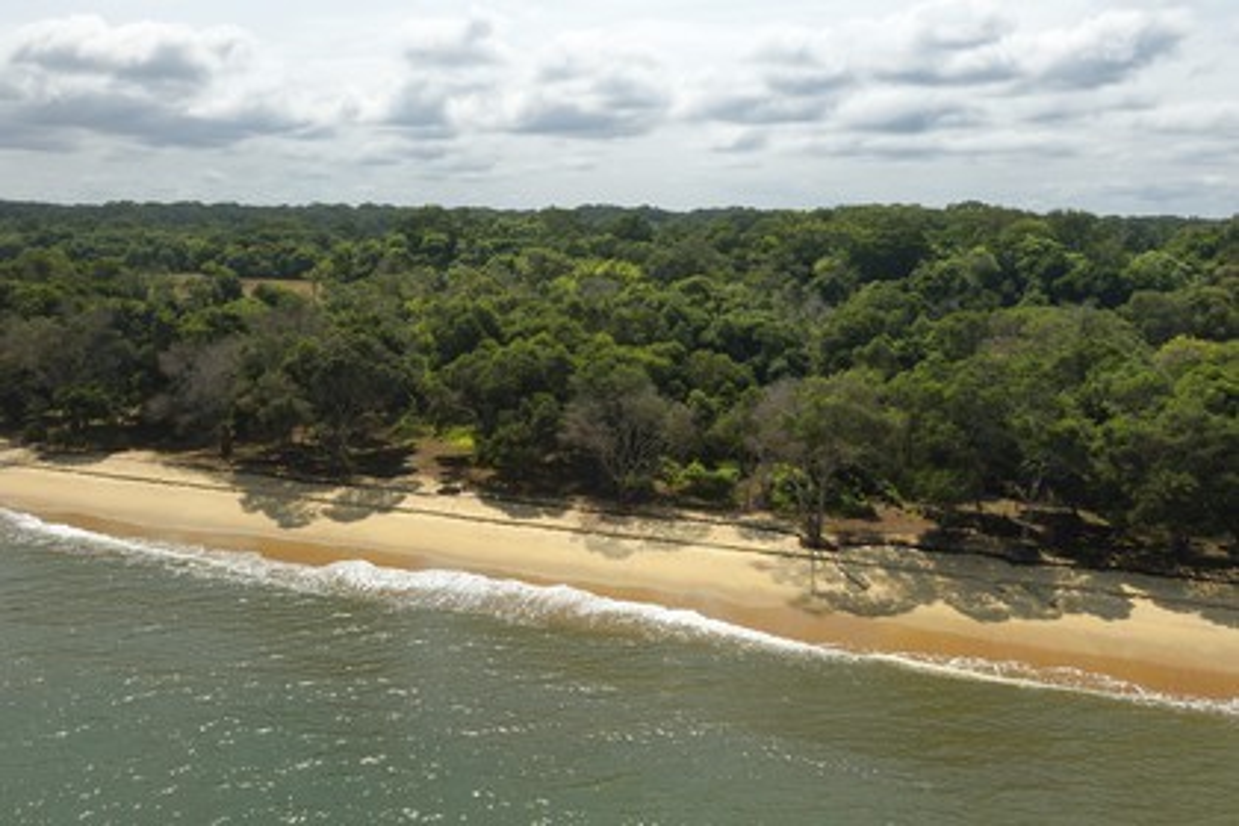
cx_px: 620
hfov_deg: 60.3
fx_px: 1067
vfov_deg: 42.3
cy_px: 413
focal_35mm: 31
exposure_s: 1/1000
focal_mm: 31
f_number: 10
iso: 800
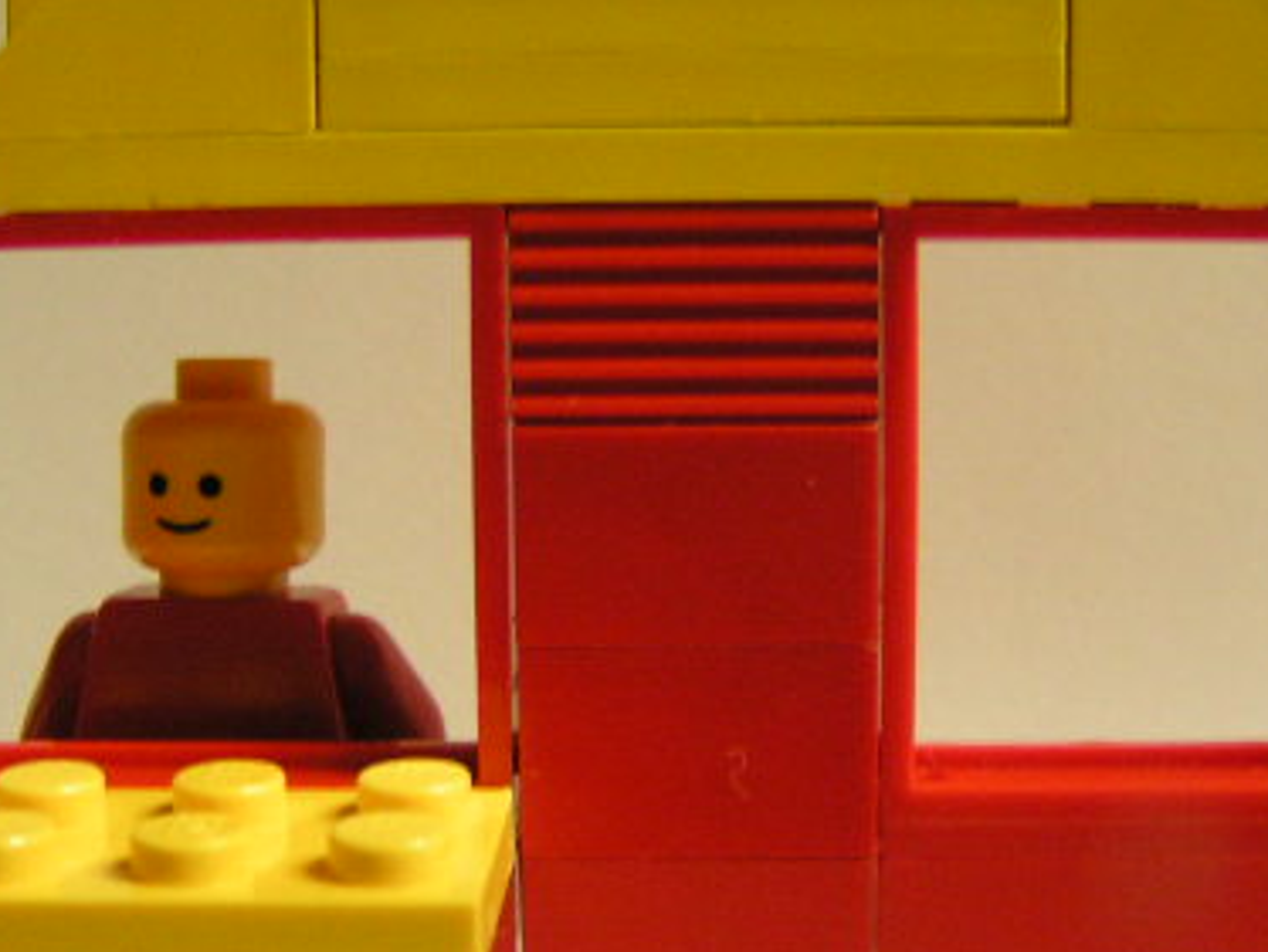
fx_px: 2383
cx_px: 661
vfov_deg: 22.6
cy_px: 589
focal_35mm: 65
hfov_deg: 29.8
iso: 200
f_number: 2.8
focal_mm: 5.8
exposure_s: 1/13
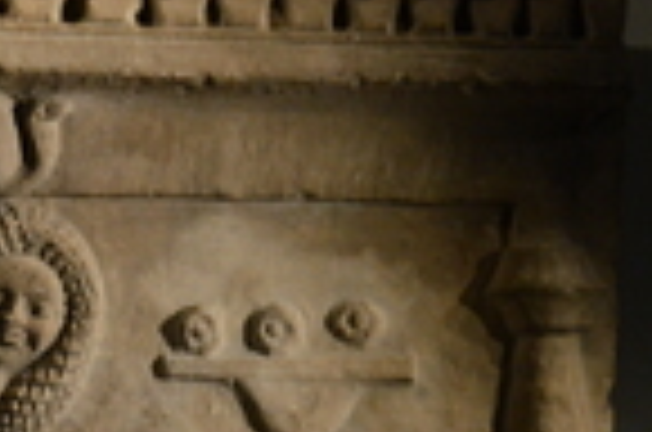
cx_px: 103
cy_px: 353
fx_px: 4120
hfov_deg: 9.0
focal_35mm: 228
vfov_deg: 6.0
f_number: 5
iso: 2500
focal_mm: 50
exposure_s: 1/125
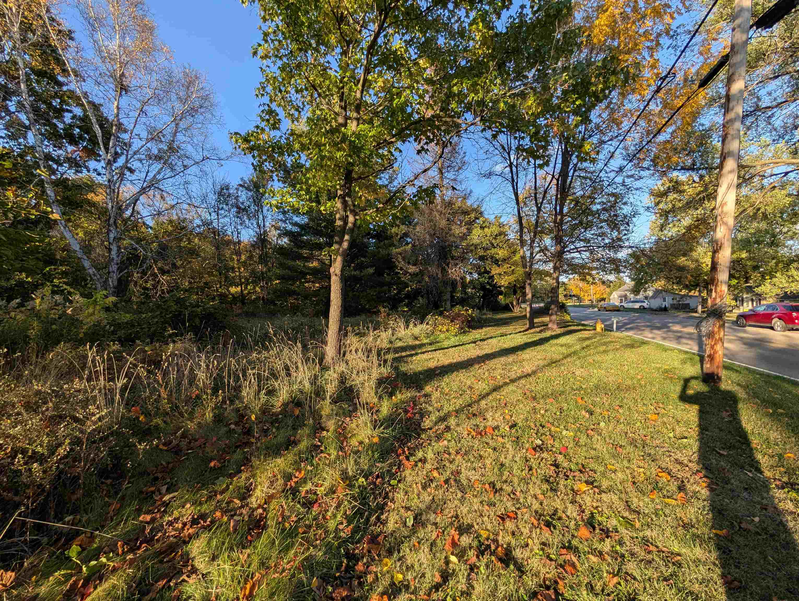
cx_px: 400
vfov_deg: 94.6
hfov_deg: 110.5
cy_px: 300
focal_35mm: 12
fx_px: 277
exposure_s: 1/1009
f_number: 1.7
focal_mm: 2.02
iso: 53
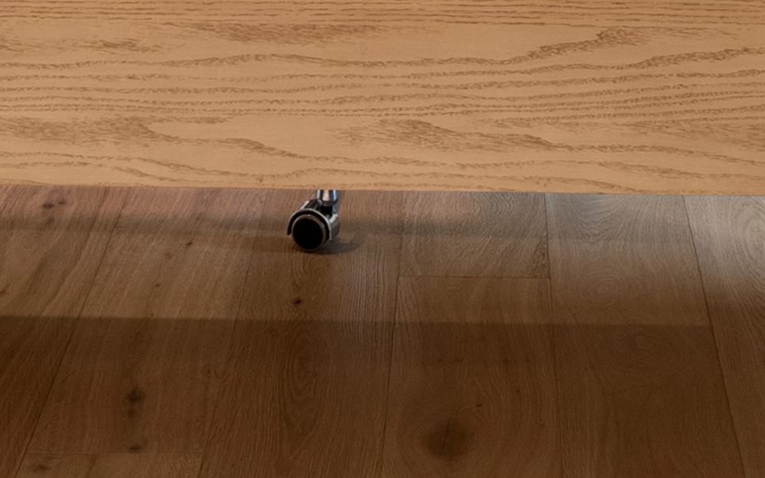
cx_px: 407
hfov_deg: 17.4
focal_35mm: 120
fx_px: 2502
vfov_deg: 9.7
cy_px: -664
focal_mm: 16
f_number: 9
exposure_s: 1/1.25
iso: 320
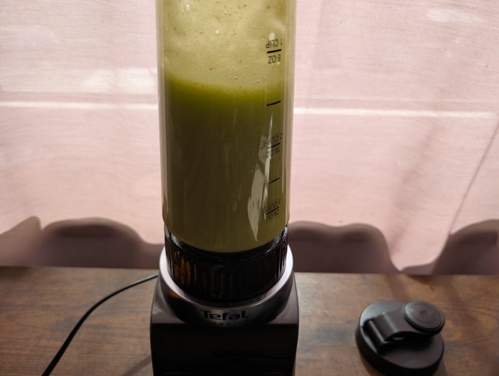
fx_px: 346
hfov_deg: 71.5
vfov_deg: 56.9
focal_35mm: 24
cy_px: 188
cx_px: 250
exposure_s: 1/365
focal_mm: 6.9
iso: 20
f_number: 1.68
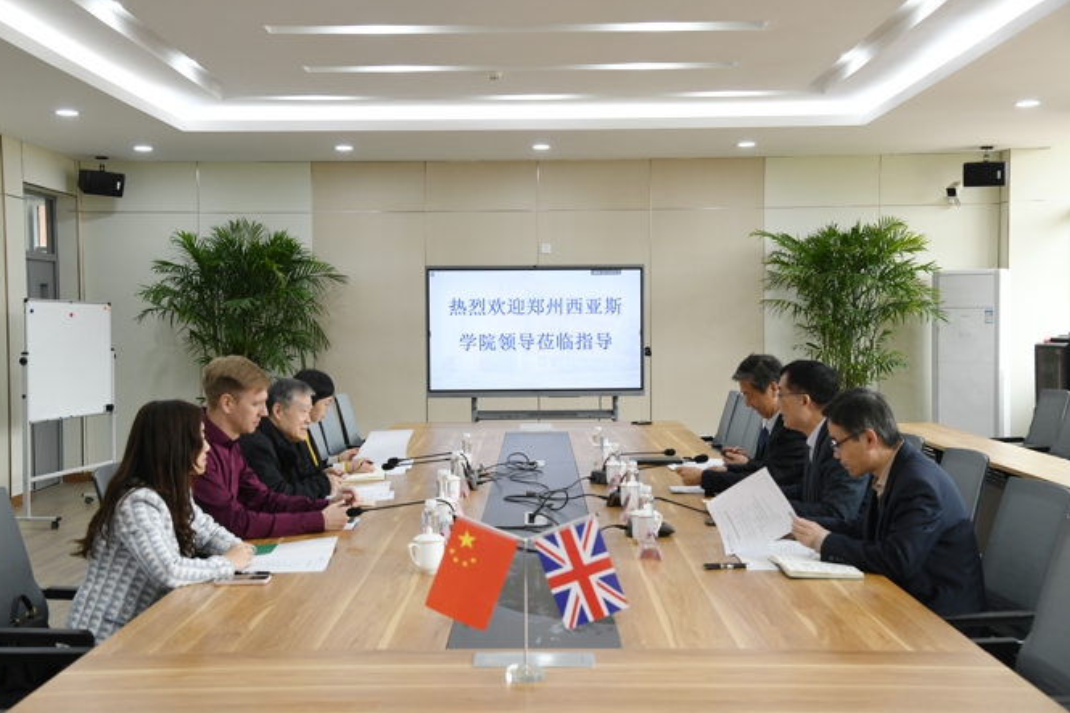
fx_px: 1337
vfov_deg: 29.9
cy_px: 358
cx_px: 529
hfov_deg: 43.6
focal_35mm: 45
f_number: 5.6
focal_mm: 44
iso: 800
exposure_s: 1/125
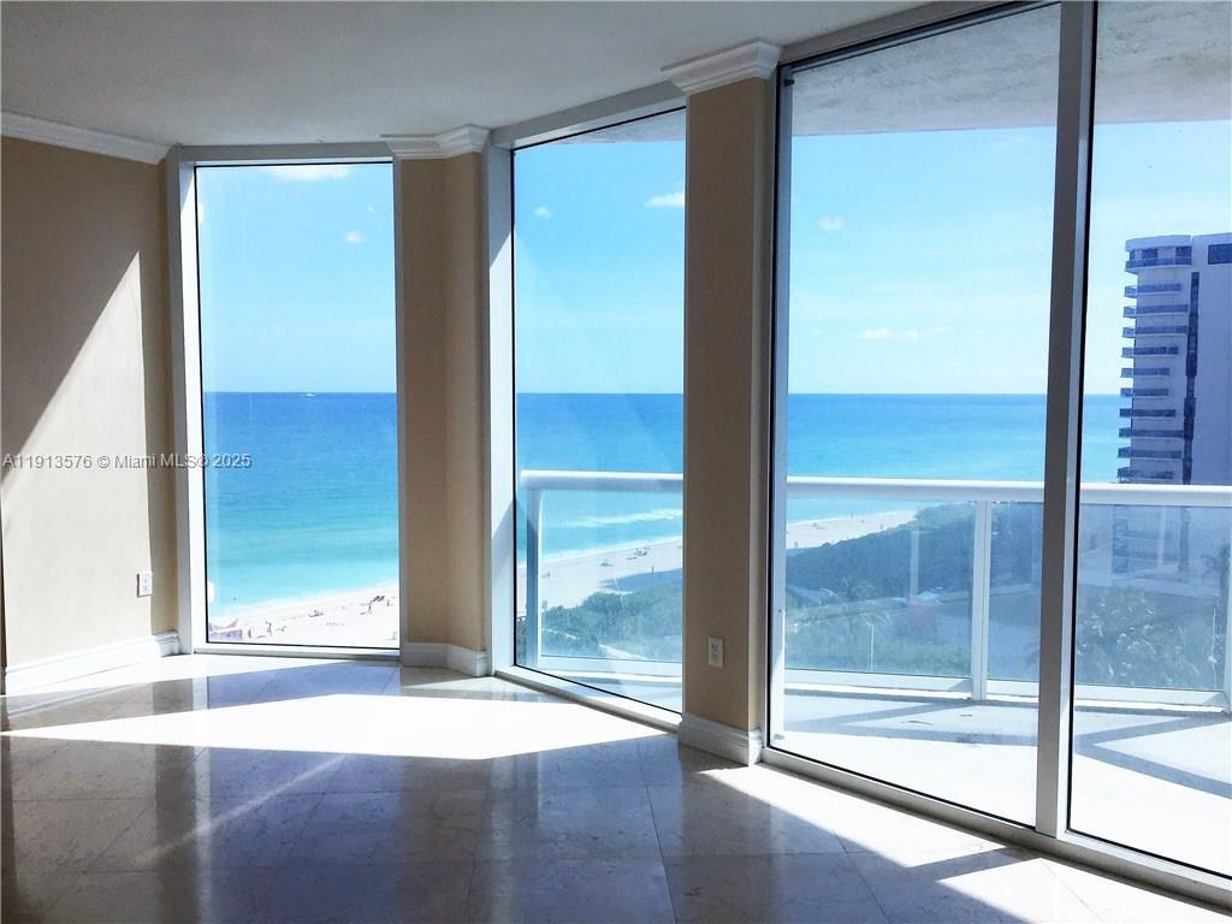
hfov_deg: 61.7
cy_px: 462
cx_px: 616
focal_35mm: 29
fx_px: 1032
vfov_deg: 48.2
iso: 32
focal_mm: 4.15
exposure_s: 1/1236
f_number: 2.2
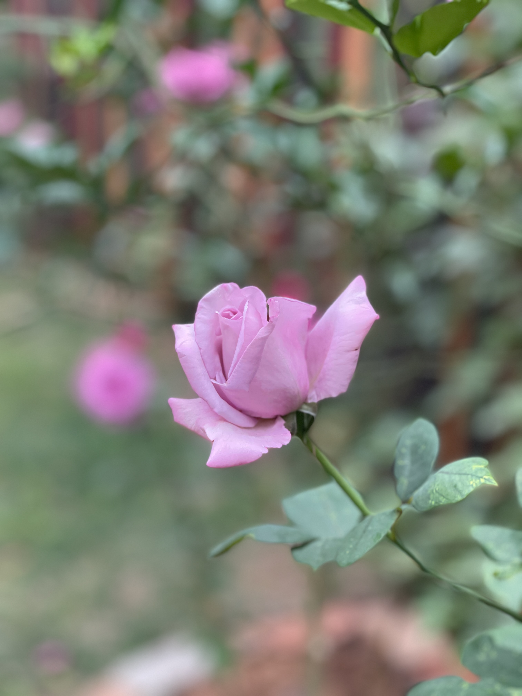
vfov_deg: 30.3
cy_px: 348
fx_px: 1287
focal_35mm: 64
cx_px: 261
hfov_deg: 22.9
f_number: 2.2
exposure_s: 1/40
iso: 125
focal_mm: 7.5
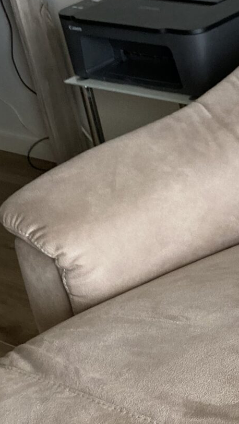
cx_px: 315
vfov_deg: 22.2
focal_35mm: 96
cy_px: 268
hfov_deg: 12.2
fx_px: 1080
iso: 80
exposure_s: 1/121
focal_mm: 3.99
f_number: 1.8
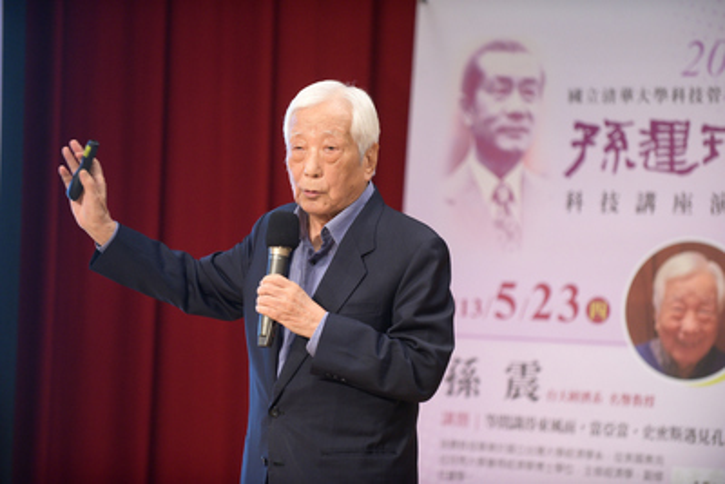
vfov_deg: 8.6
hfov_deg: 12.8
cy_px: 242
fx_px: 3223
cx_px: 362
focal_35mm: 160
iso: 2000
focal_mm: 160
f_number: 2.8
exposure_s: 1/80
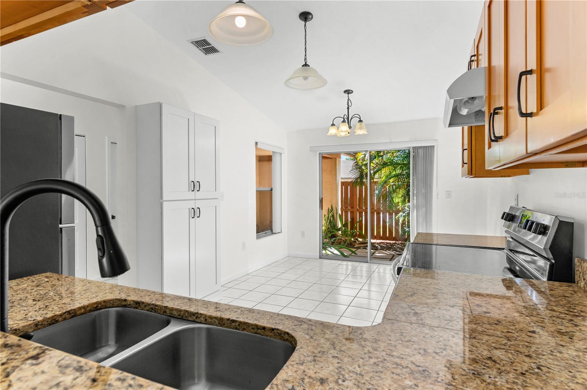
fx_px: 309
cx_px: 294
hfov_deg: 87.0
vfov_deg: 64.4
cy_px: 195
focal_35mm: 19
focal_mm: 19
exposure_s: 1/8
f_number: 10
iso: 320
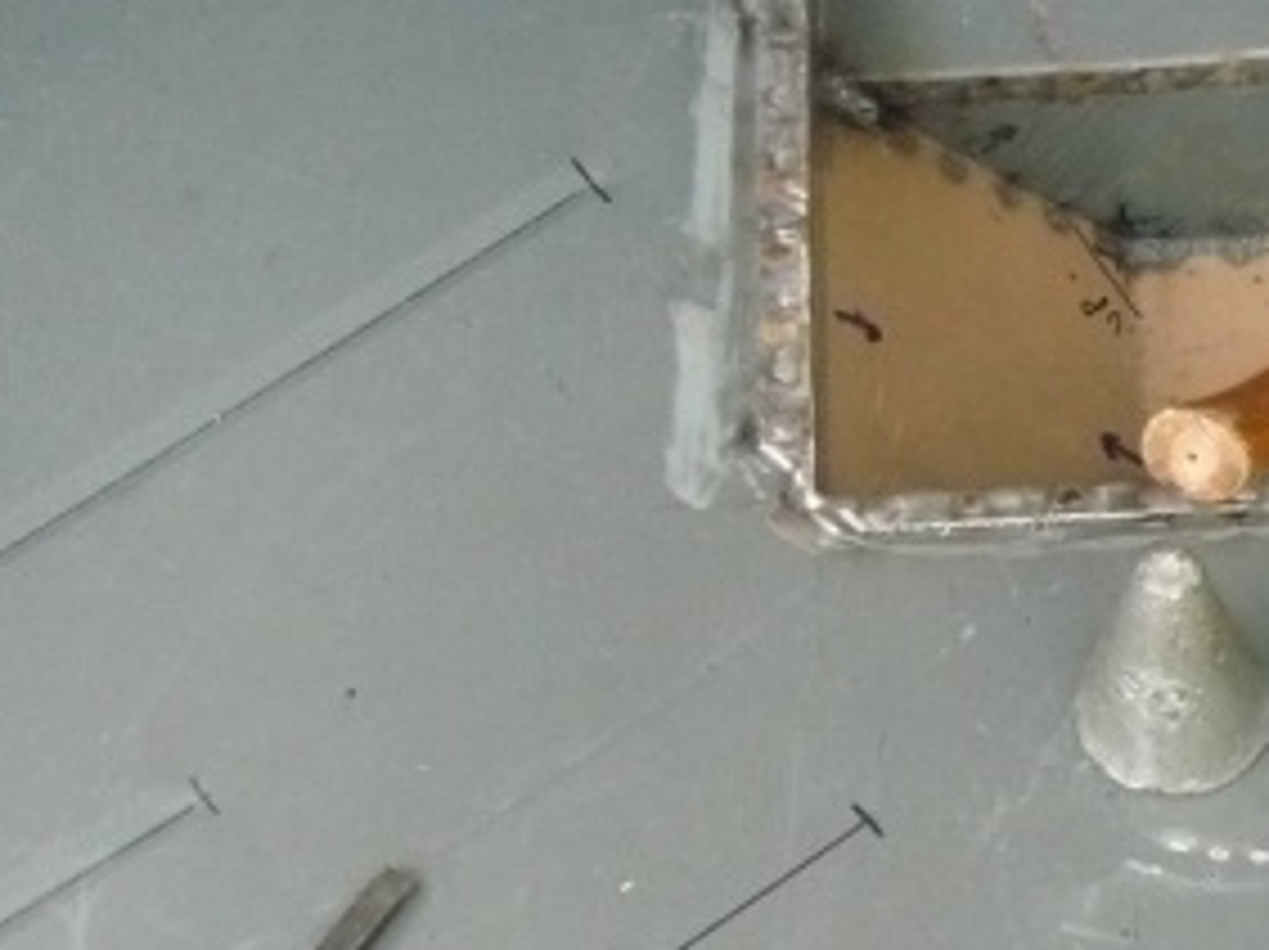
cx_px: 1062
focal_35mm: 103
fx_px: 3773
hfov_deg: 18.9
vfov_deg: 14.3
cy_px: 466
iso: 400
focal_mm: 6
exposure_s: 1/100
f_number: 3.6
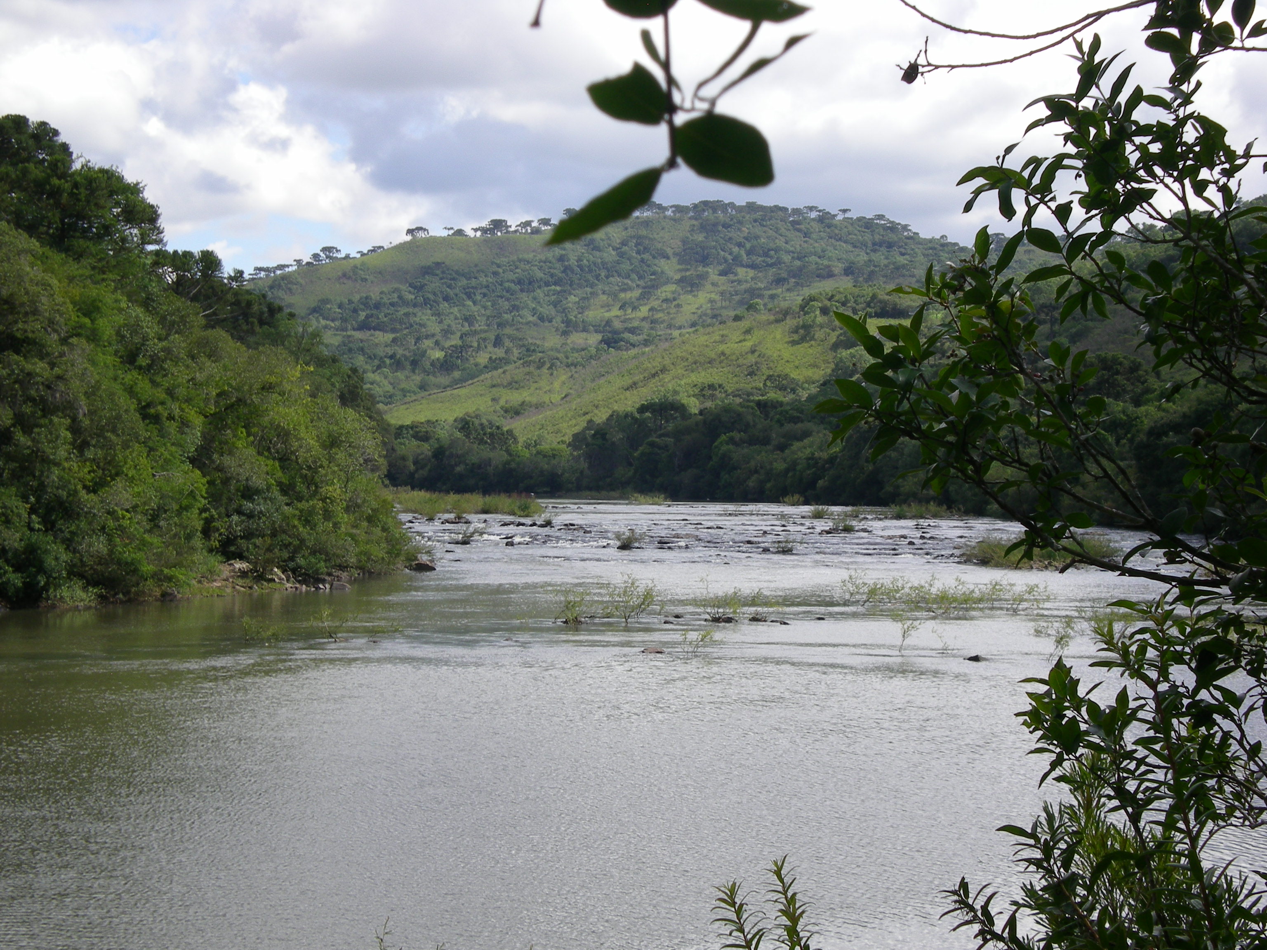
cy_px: 475
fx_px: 2709
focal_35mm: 74
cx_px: 634
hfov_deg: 26.3
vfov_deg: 19.9
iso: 50
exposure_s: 1/160
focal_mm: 12.3
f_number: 6.5
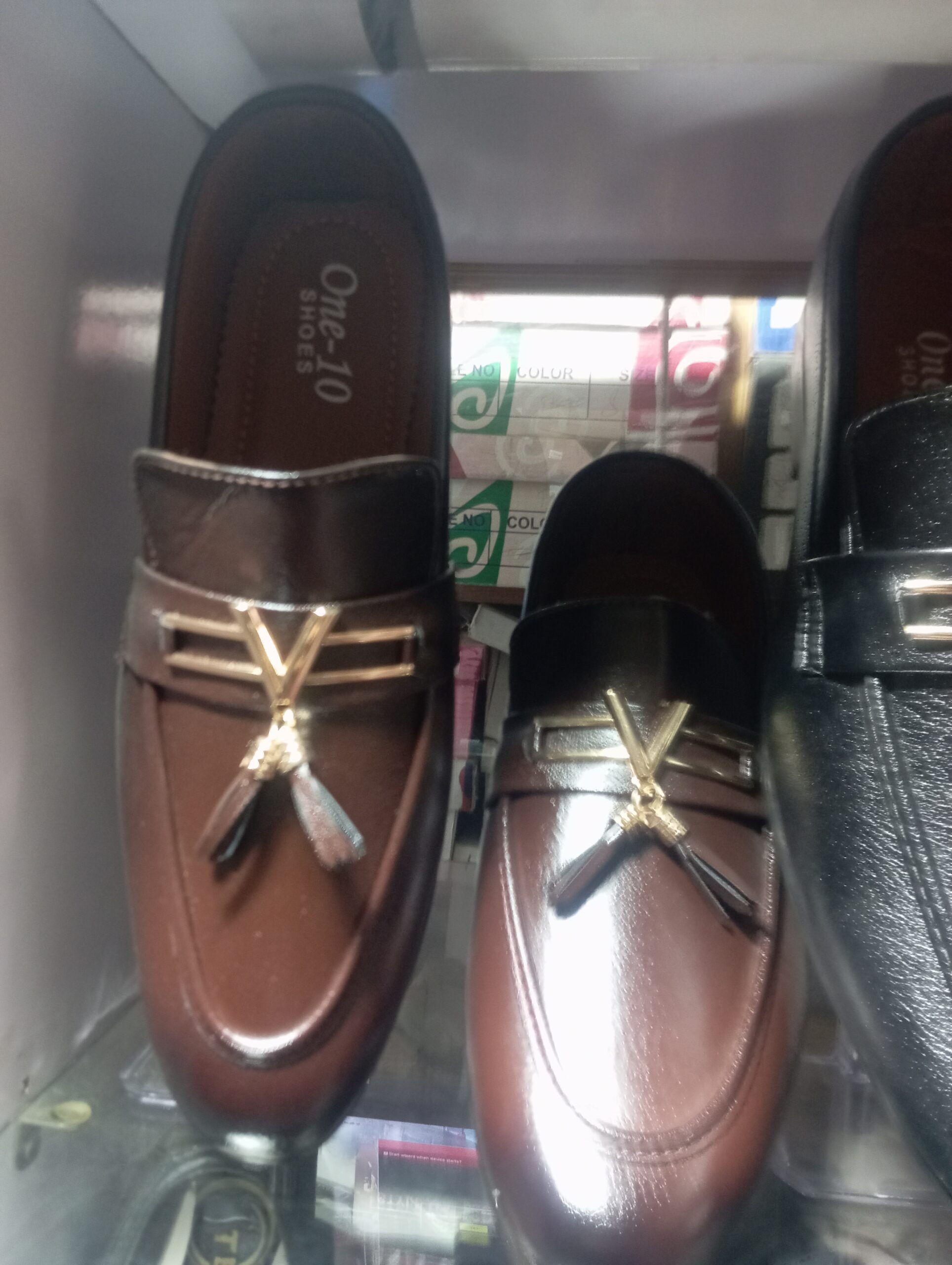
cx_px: 476
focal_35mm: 28
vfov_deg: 63.4
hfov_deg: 49.9
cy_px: 632
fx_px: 1024
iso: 922
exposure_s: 1/33.3
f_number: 1.8
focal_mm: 4.22
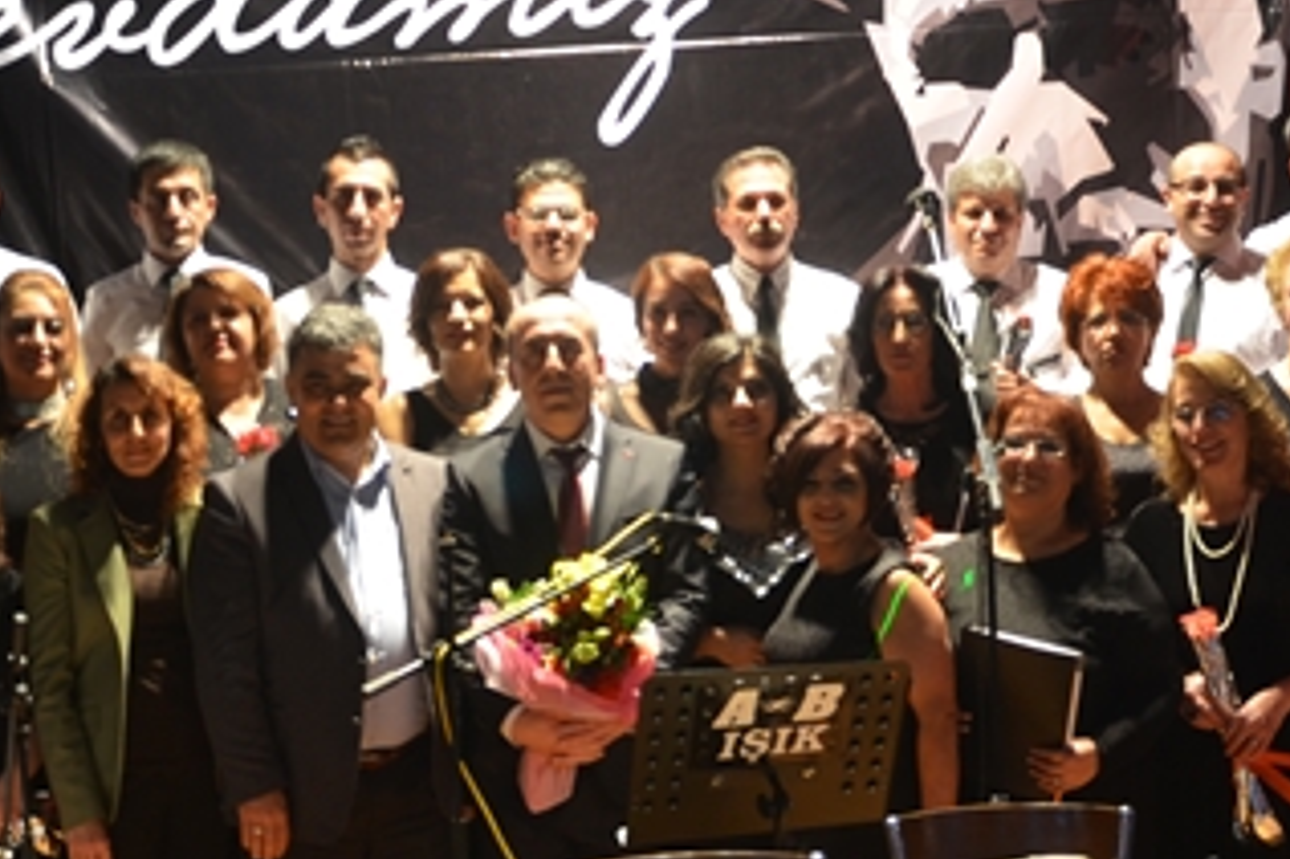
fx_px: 2435
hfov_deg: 29.6
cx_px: 533
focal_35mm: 68
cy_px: 399
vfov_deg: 20.0
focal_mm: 18
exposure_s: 1/10
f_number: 3.5
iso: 400
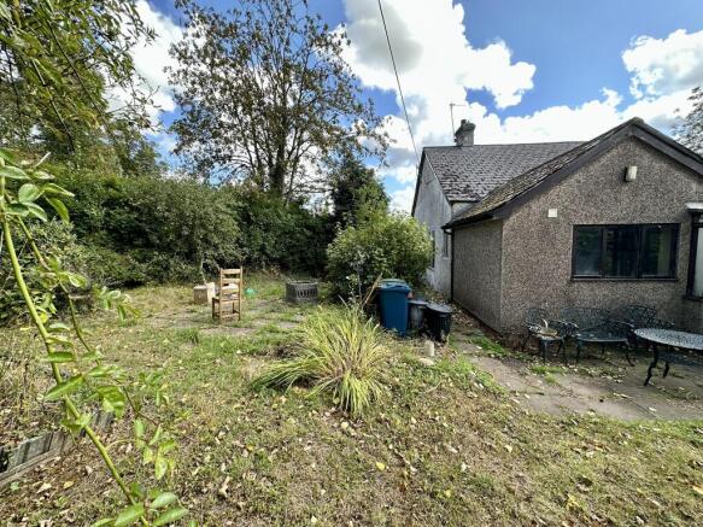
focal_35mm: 14
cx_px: 352
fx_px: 284
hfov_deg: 102.1
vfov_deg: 85.7
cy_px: 264
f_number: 2.2
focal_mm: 2.22
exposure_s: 1/240
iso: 40
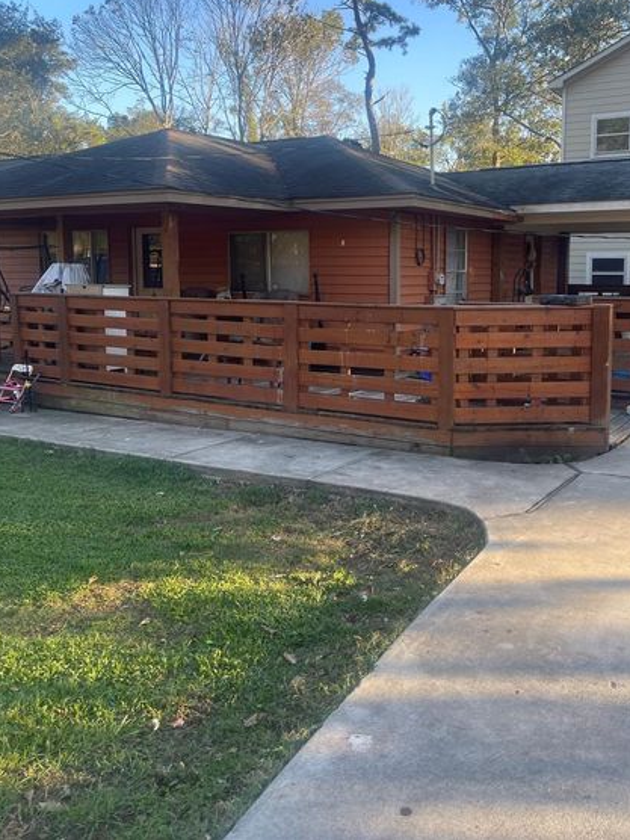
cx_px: 372
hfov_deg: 46.6
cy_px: 338
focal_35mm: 30
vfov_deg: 59.5
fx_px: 728
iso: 32
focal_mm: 5.1
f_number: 1.6
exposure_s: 1/421
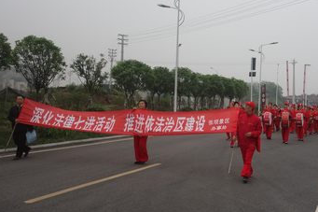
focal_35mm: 41
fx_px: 362
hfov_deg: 46.6
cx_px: 215
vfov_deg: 32.6
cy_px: 93
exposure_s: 1/400
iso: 800
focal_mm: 10.4
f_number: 5.6
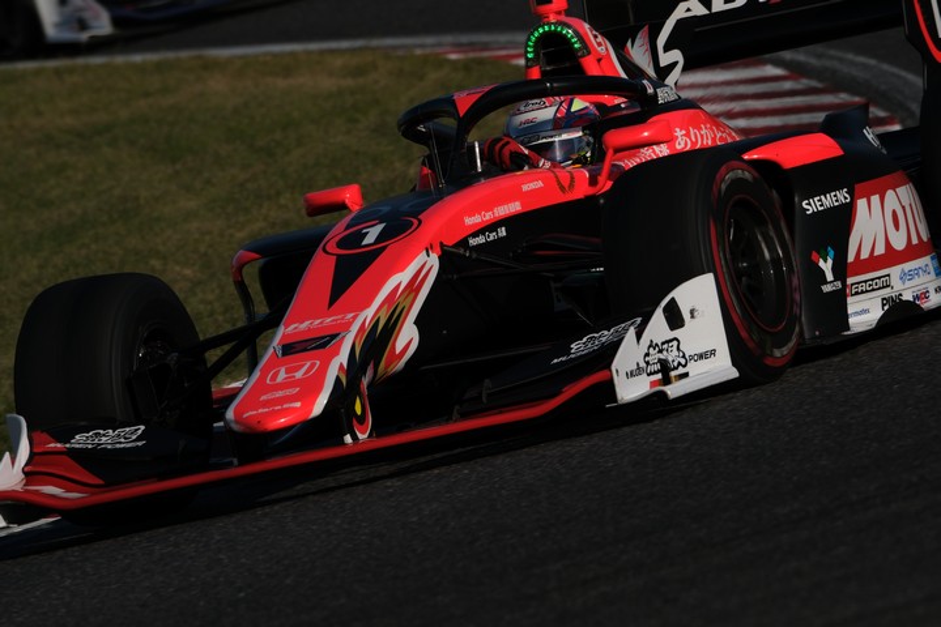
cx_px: 470
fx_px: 18322
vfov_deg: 2.0
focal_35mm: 701
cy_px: 314
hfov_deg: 2.9
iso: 250
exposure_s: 1/1250
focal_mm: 467.6
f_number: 10
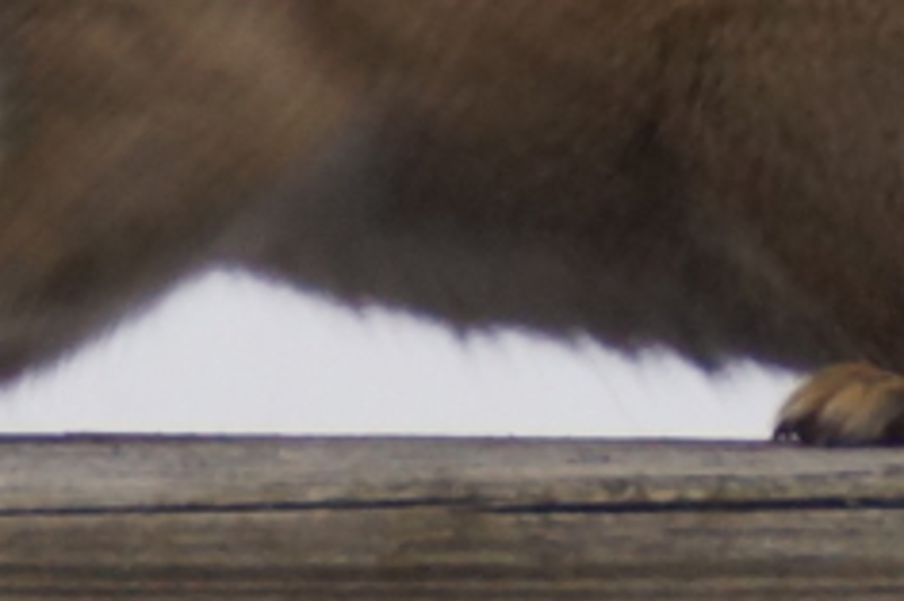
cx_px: 1080
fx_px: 39847
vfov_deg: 0.9
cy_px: 42
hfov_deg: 1.3
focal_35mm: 1588
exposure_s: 1/400
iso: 500
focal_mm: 250
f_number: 6.3
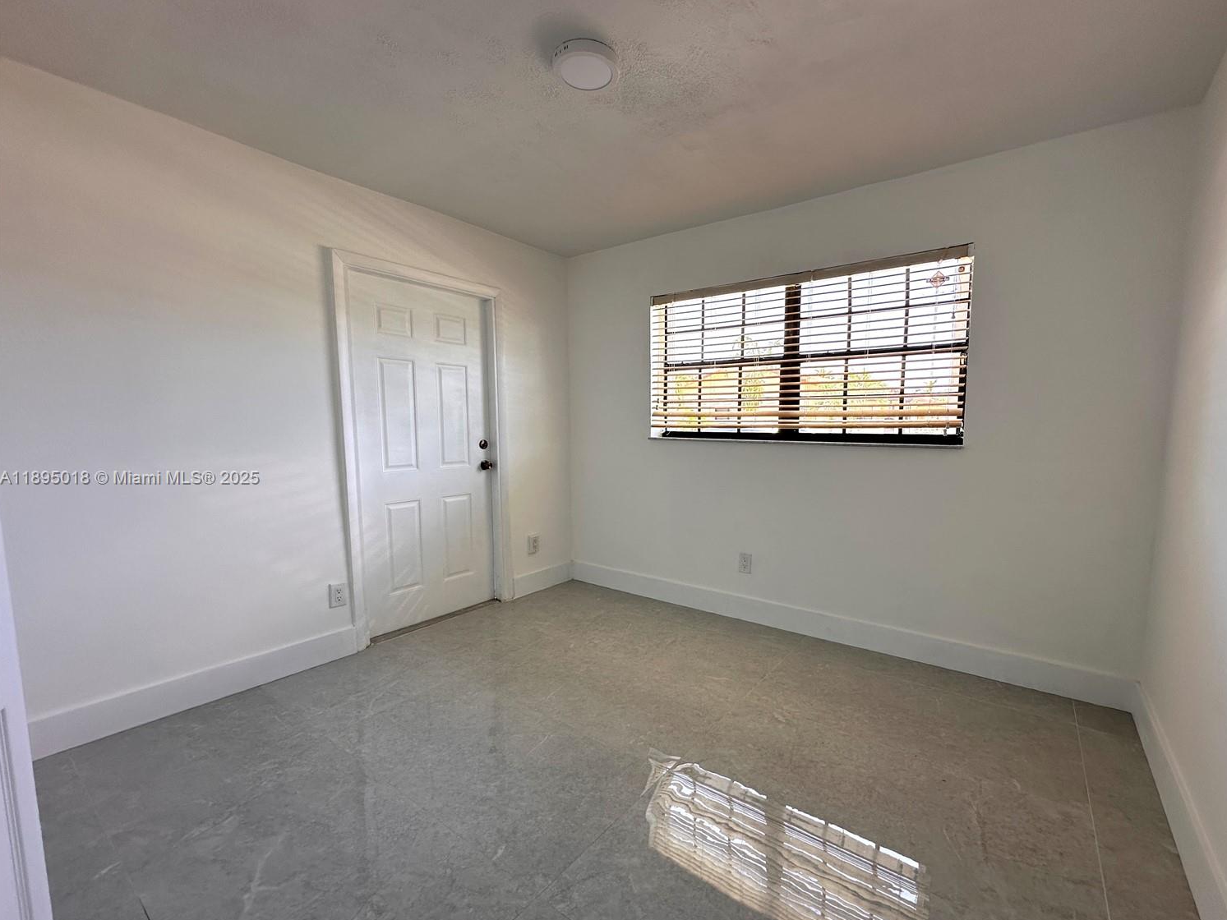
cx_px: 653
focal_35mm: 15
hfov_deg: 98.0
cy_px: 479
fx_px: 532
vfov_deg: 81.7
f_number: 2.2
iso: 50
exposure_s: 1/120
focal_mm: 2.22
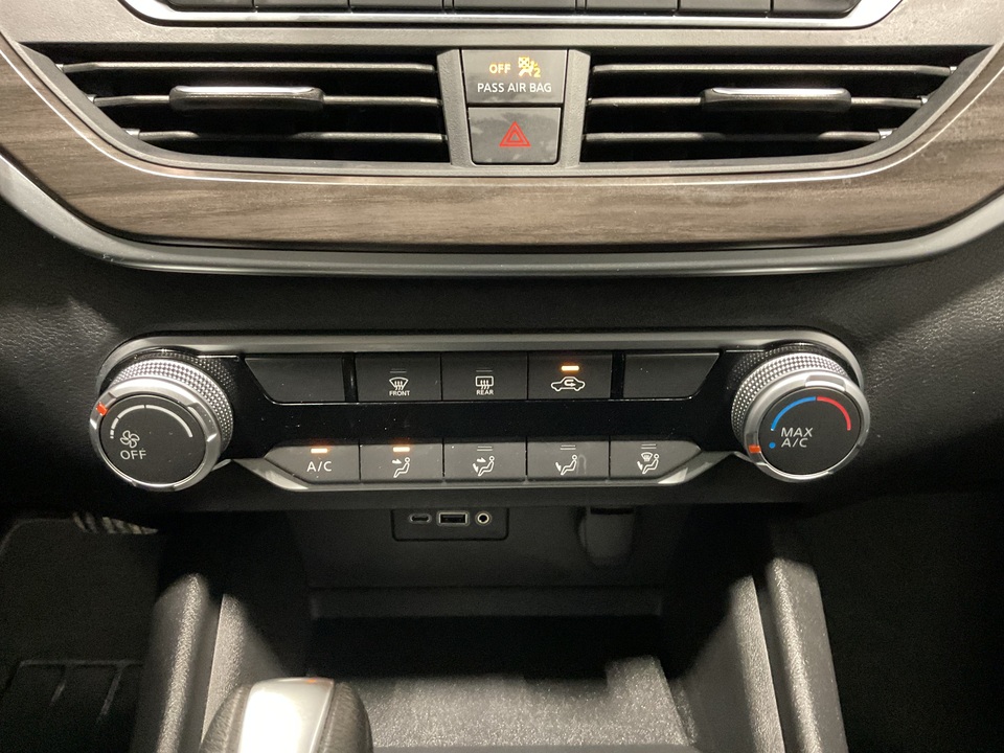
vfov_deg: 48.2
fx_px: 841
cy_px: 376
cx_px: 502
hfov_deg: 61.7
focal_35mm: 29
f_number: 1.8
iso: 500
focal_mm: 3
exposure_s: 1/30
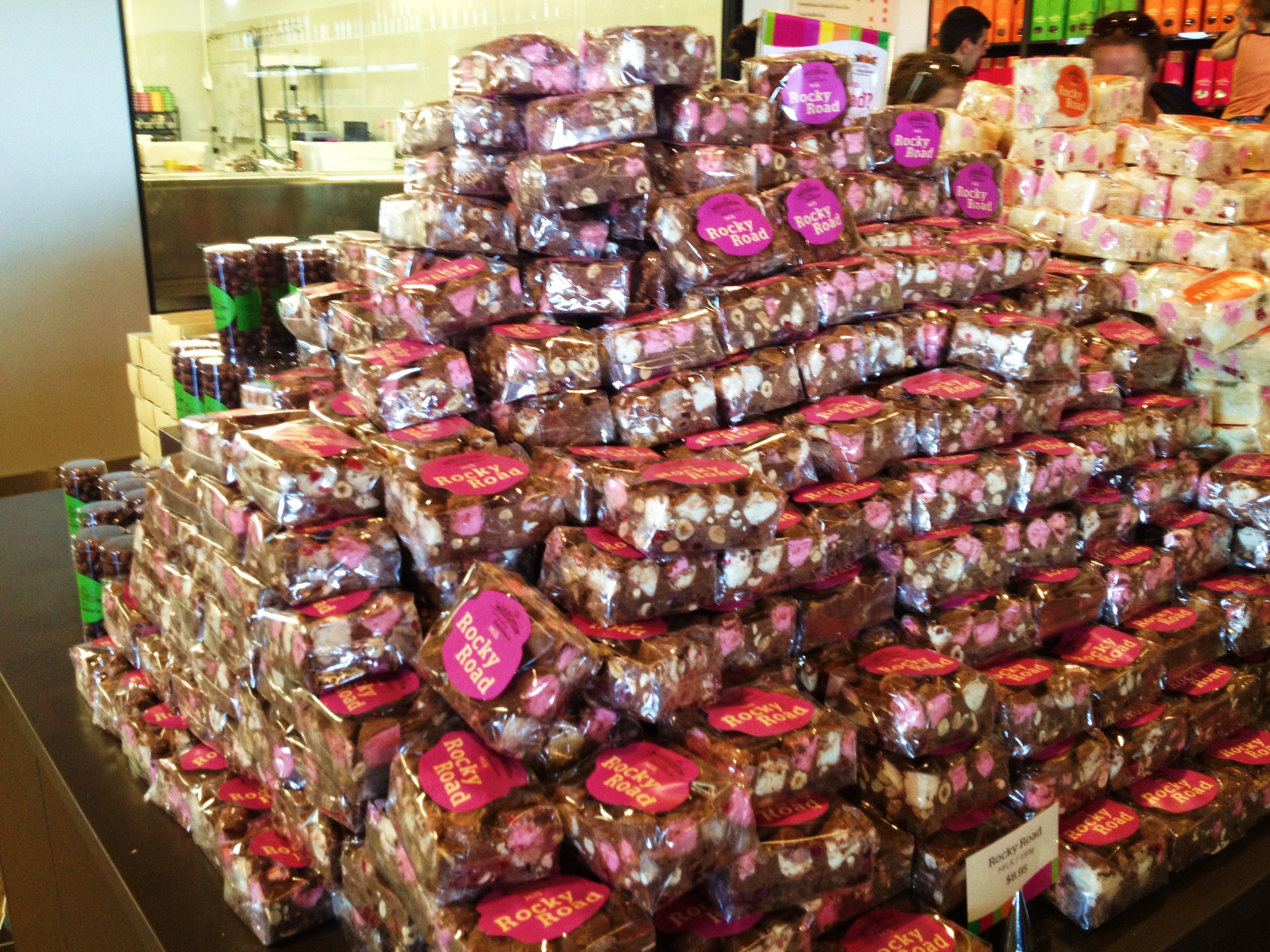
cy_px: 476
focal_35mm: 35
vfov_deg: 40.7
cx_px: 635
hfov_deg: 52.6
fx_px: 1284
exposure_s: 1/20
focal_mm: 4.28
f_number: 2.4
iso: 125
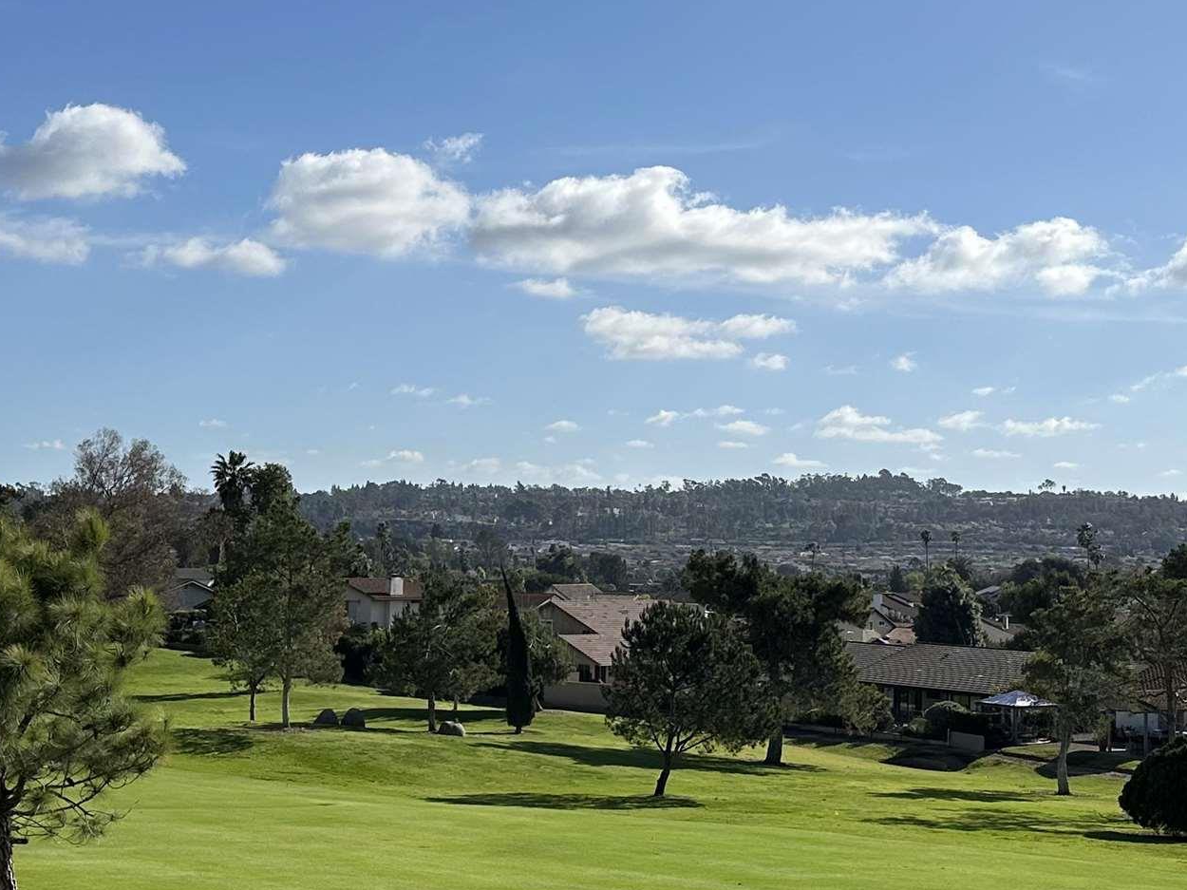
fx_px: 2023
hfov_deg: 32.7
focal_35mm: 59
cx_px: 644
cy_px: 423
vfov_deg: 24.8
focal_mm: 6.86
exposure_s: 1/9709
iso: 80
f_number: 1.78
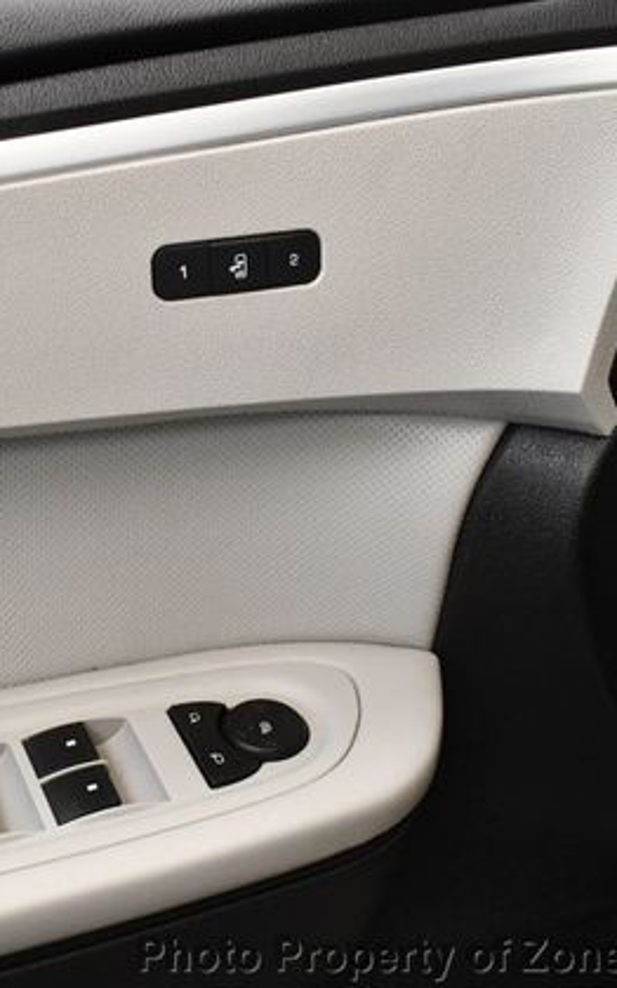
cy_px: 496
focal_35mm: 56
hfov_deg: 22.7
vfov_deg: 36.3
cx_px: 108
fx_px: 1509
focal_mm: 18
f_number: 3.5
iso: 1600
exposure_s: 1/125
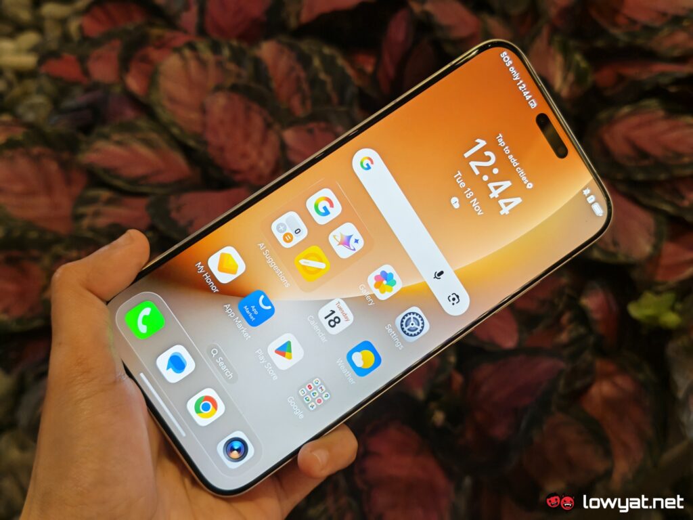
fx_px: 921
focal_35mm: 46
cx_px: 346
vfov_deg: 31.5
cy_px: 260
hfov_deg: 41.2
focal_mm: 5.4
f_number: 1.6
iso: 50
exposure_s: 1/100
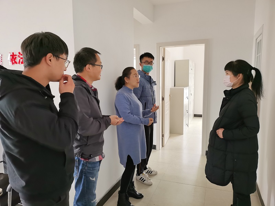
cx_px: 138
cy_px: 103
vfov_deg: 51.4
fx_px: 214
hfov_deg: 65.3
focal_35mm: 27
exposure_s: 1/100
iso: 400
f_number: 1.8
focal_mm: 5.58
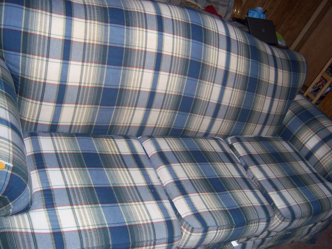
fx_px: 345
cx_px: 166
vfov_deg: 39.7
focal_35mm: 36
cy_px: 124
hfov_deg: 51.4
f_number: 2.8
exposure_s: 1/60
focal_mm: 7.5
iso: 160
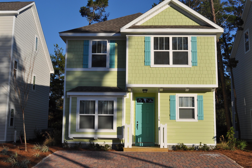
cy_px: 84
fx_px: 304
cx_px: 126
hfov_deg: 45.0
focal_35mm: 44
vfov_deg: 30.8
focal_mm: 29
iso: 200
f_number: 11
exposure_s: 1/500
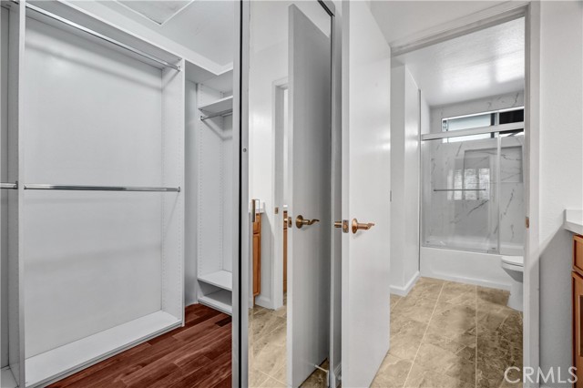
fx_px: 243
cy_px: 194
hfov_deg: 100.4
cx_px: 292
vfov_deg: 77.3
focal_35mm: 15
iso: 400
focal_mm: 10
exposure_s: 1/5
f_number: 9
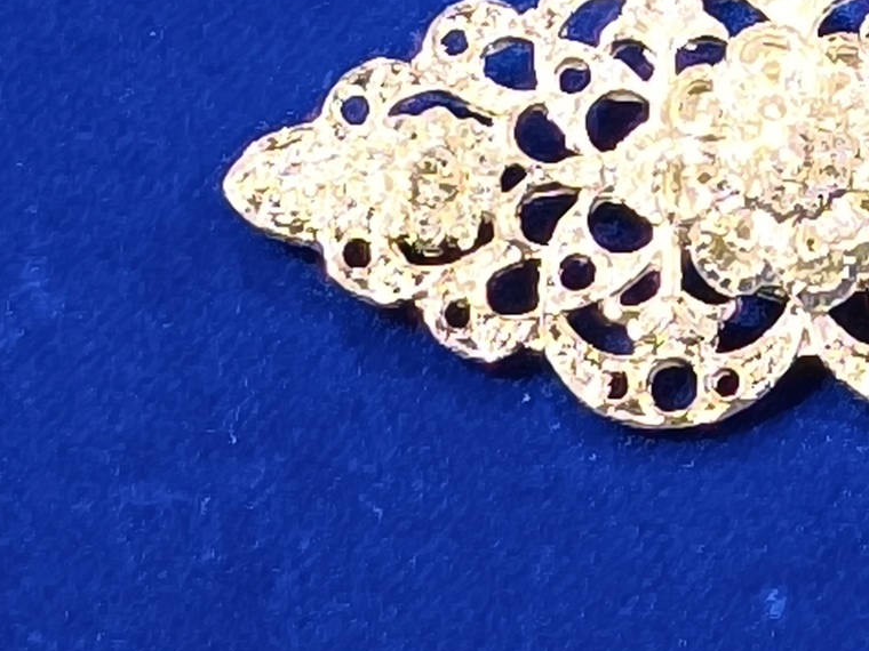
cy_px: 200
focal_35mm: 202
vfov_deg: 7.3
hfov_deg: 9.8
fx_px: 5071
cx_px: 778
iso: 2500
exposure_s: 1/1250
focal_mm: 6.57
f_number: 1.6
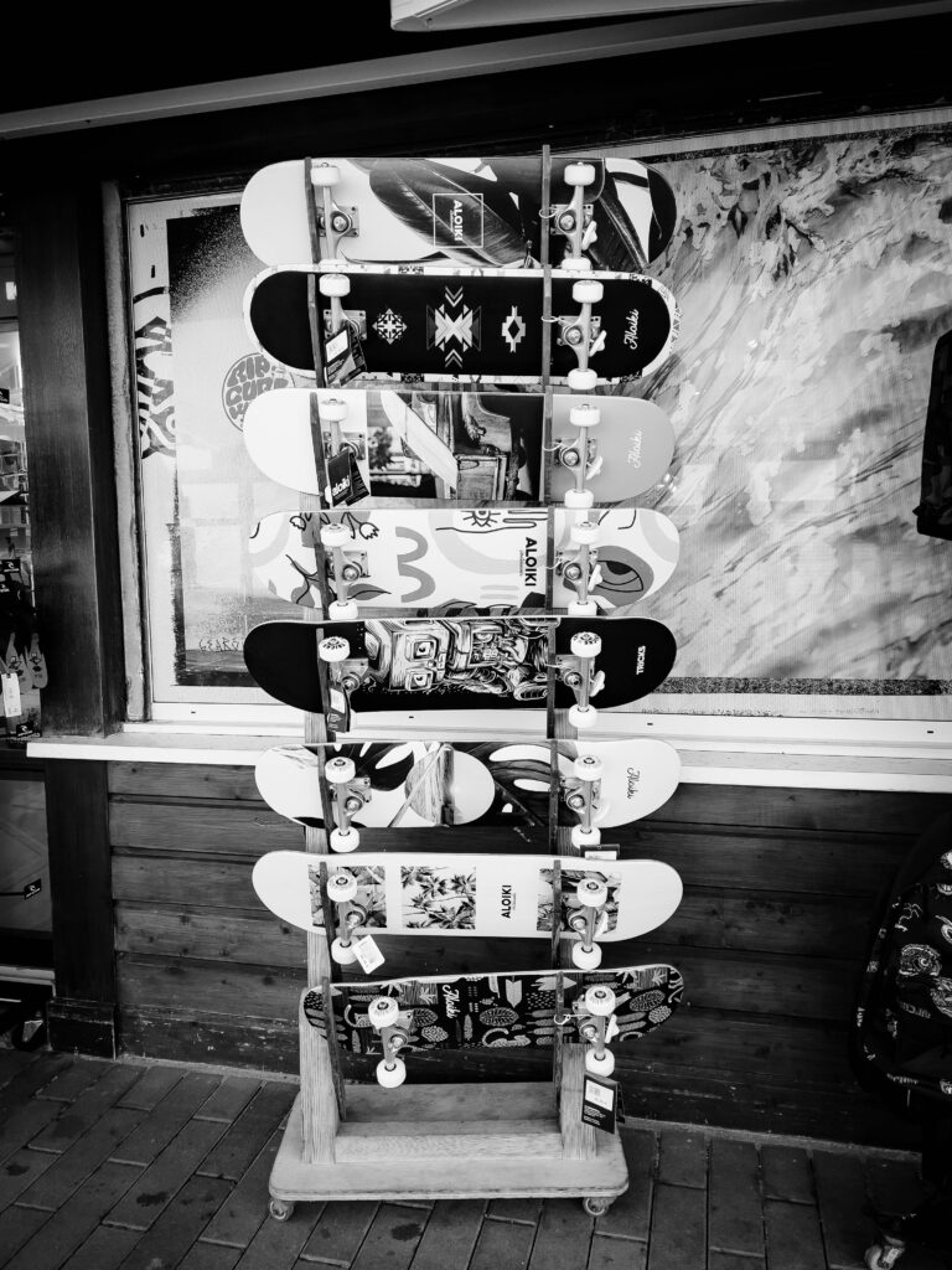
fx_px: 953
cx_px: 476
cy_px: 635
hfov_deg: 53.1
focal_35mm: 26
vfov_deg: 67.3
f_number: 1.5
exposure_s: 1/473
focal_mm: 5.7
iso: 50
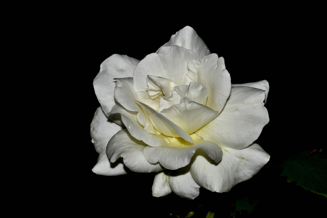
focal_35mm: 150
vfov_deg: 9.1
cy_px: 109
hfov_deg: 13.7
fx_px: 1362
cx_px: 164
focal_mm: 100
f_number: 13
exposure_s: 1/320
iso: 100
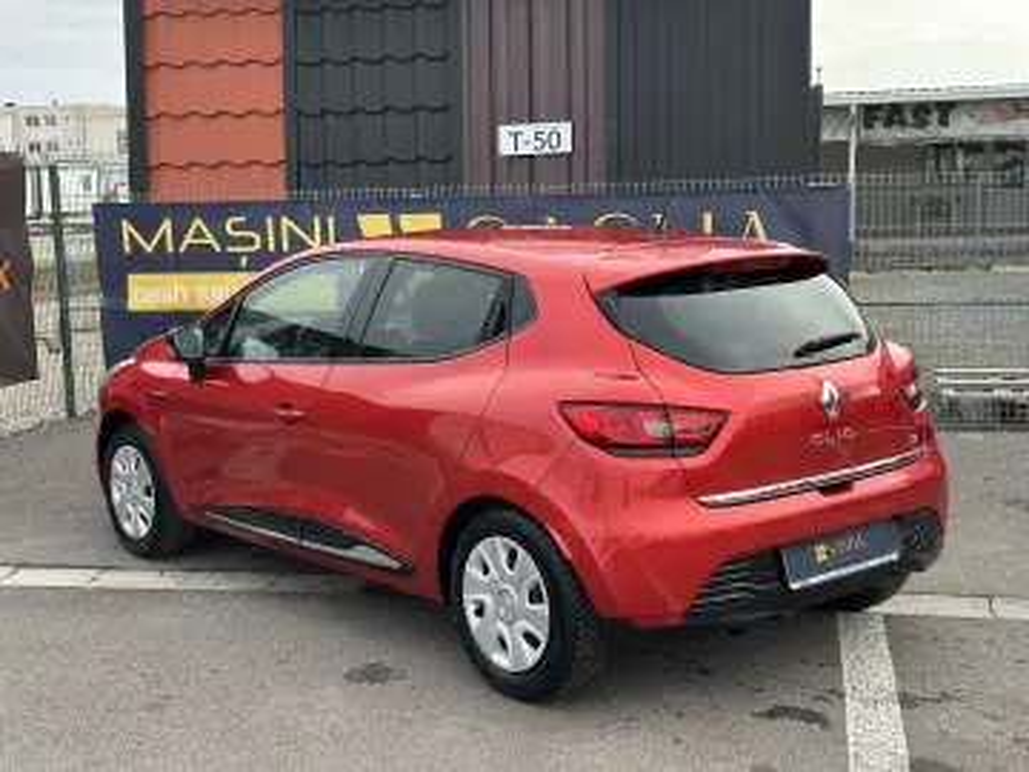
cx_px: 514
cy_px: 386
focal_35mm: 48
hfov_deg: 39.7
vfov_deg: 30.3
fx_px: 1427
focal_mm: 6.86
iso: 80
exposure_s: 1/880
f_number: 1.78
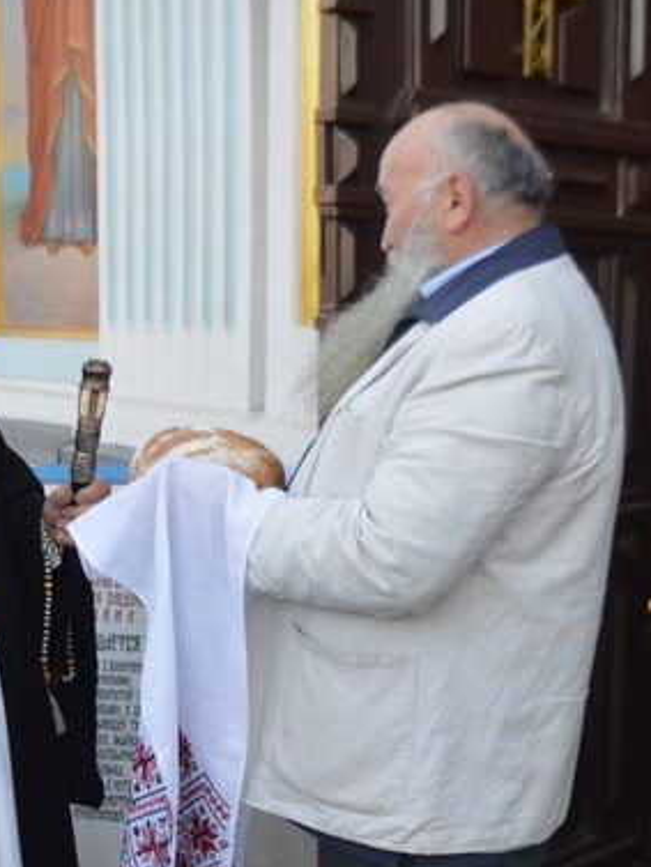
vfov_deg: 34.8
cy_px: 527
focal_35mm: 55
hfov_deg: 26.5
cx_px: 375
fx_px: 1378
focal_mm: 18
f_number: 3.5
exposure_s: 1/500
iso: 2000
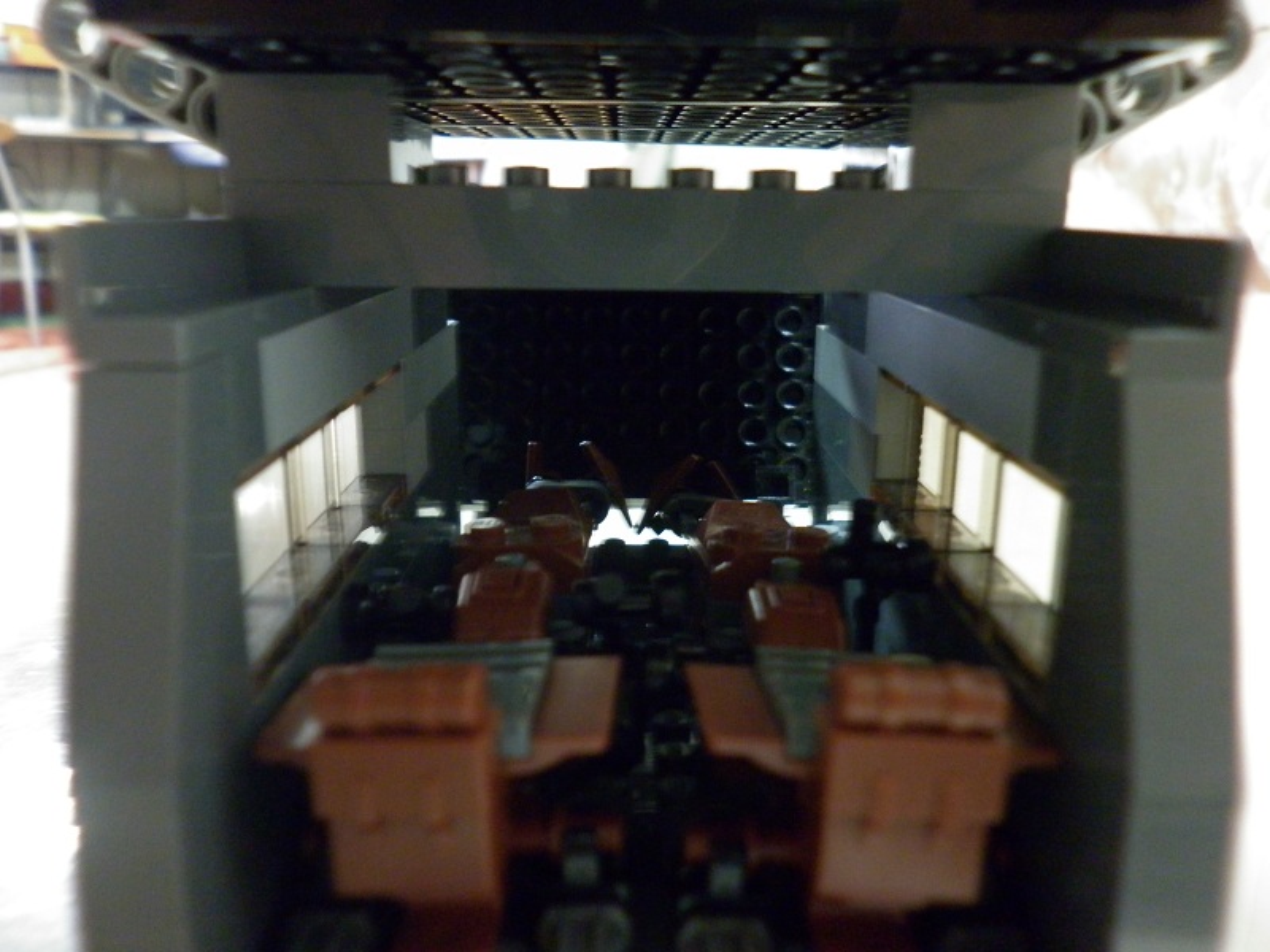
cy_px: 476
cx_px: 635
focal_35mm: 28
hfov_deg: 63.4
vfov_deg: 49.7
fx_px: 1027
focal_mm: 5
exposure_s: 1/8
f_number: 2.8
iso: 400
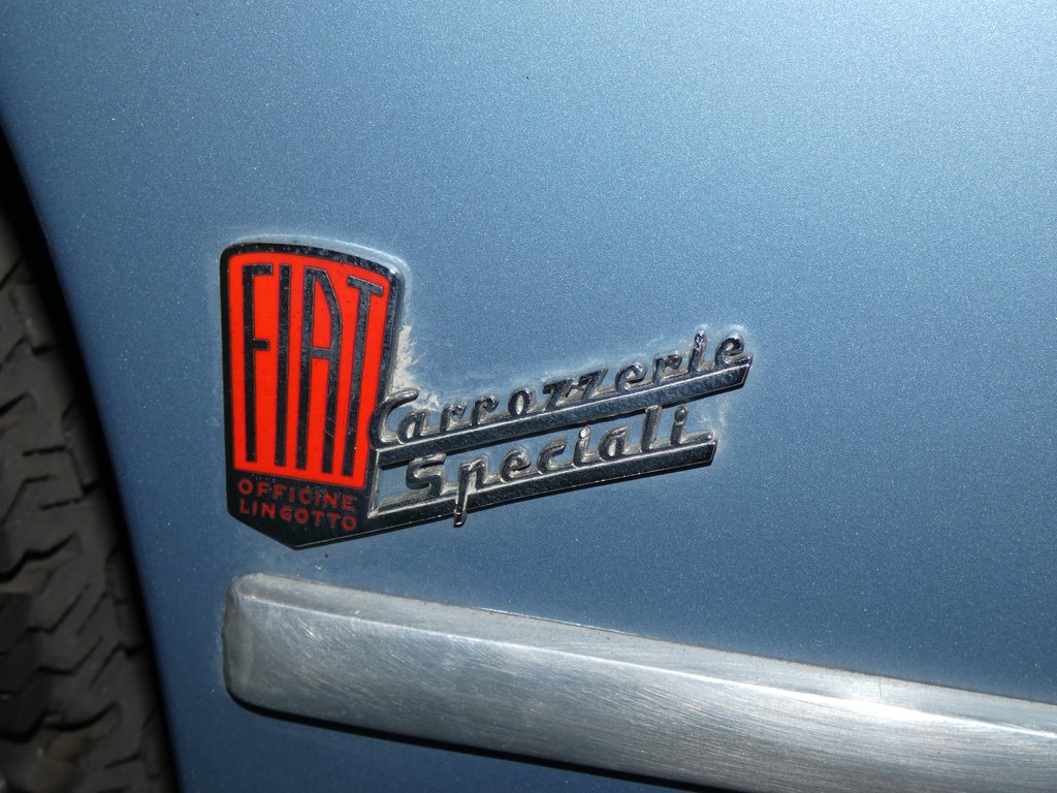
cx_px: 528
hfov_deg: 23.0
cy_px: 396
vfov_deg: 17.4
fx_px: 2595
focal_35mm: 85
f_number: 4.6
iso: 80
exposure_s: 1/60
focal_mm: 15.2
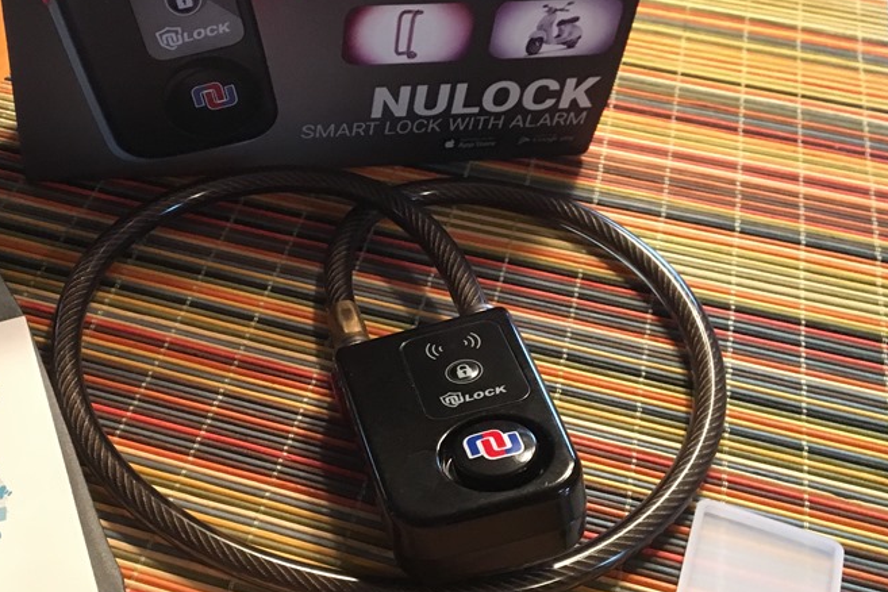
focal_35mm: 47
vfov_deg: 28.5
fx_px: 1159
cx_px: 264
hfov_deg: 41.1
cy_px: 392
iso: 250
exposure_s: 1/15
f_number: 2.2
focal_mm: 4.15
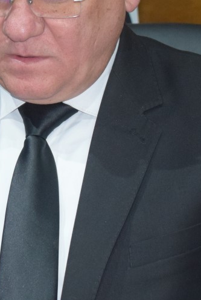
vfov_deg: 11.1
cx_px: 1
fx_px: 1548
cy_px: 123
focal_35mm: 185
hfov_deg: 7.4
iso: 1800
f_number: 4.8
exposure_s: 1/60
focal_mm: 38
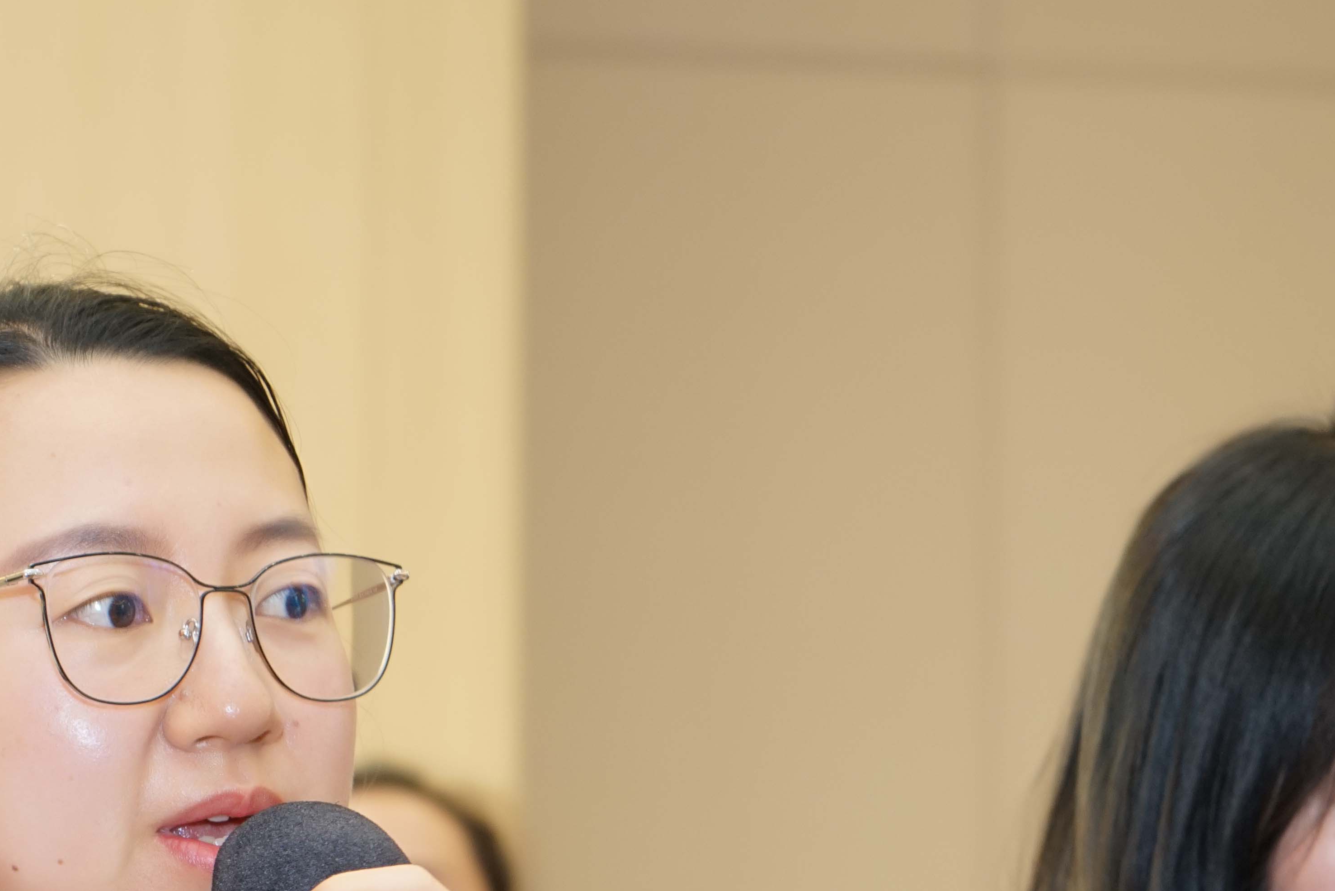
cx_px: 476
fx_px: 5452
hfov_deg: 13.9
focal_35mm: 147
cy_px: 1094
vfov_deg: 9.2
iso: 500
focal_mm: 59
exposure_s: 1/80
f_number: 4
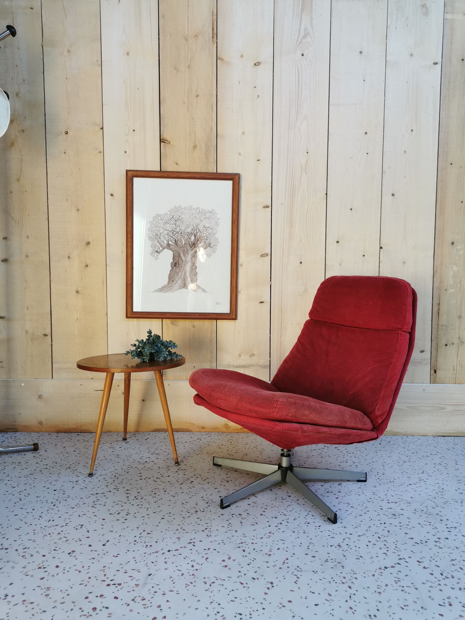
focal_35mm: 27
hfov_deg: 51.4
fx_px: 484
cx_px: 232
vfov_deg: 65.3
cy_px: 310
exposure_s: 1/100
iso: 125
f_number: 1.8
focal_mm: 5.58
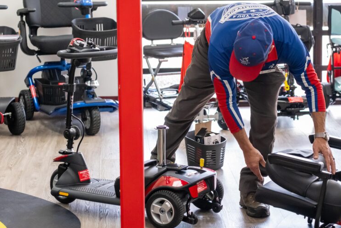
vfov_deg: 11.9
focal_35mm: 115
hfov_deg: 17.8
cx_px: 206
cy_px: 90
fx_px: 1089
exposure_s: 1/850
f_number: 3.5
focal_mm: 55
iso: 3200
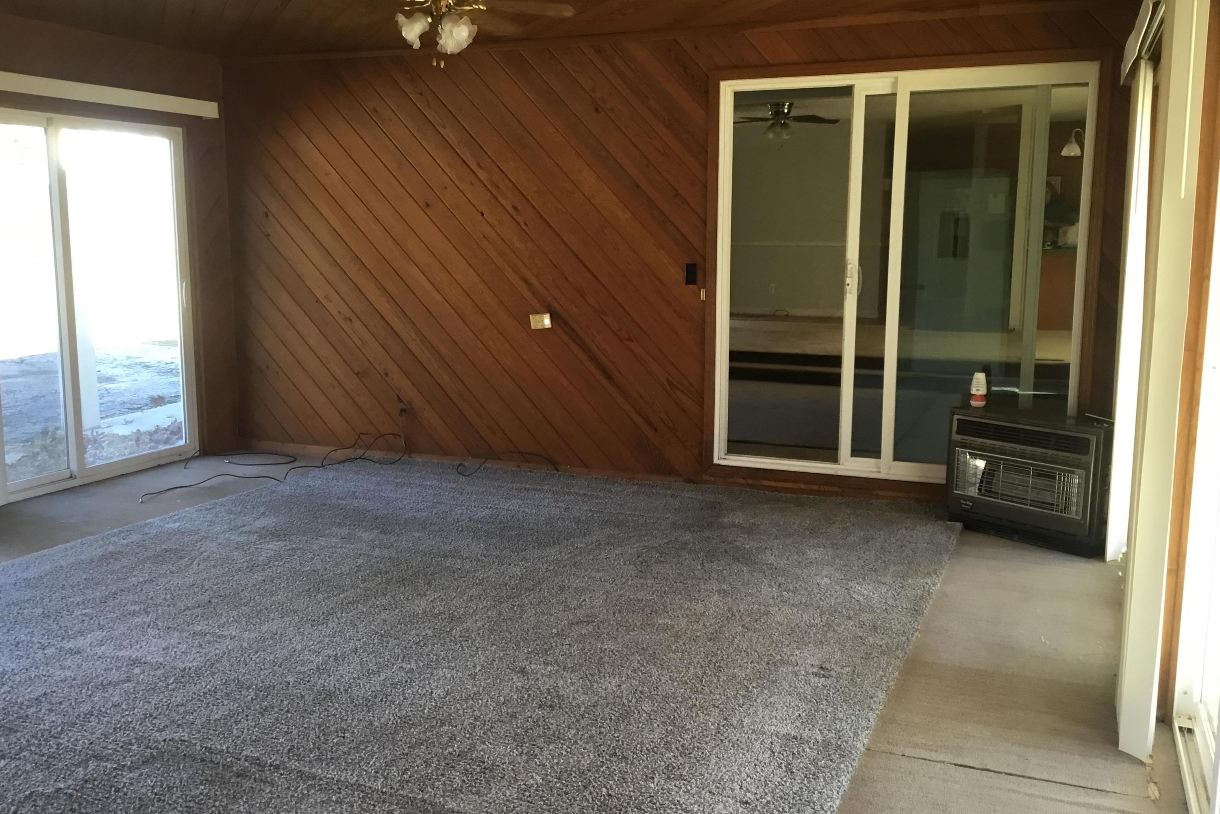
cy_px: 408
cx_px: 605
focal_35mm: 33
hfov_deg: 57.2
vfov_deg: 40.0
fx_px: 1118
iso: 32
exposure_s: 1/30
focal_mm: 3.3
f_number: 2.4
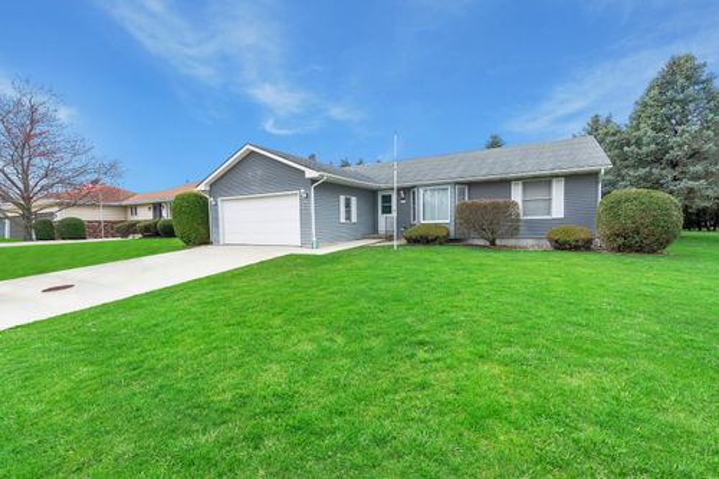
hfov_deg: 96.8
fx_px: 319
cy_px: 240
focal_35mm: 16
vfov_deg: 73.7
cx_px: 360
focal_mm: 16
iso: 100
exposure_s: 1/40
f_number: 11
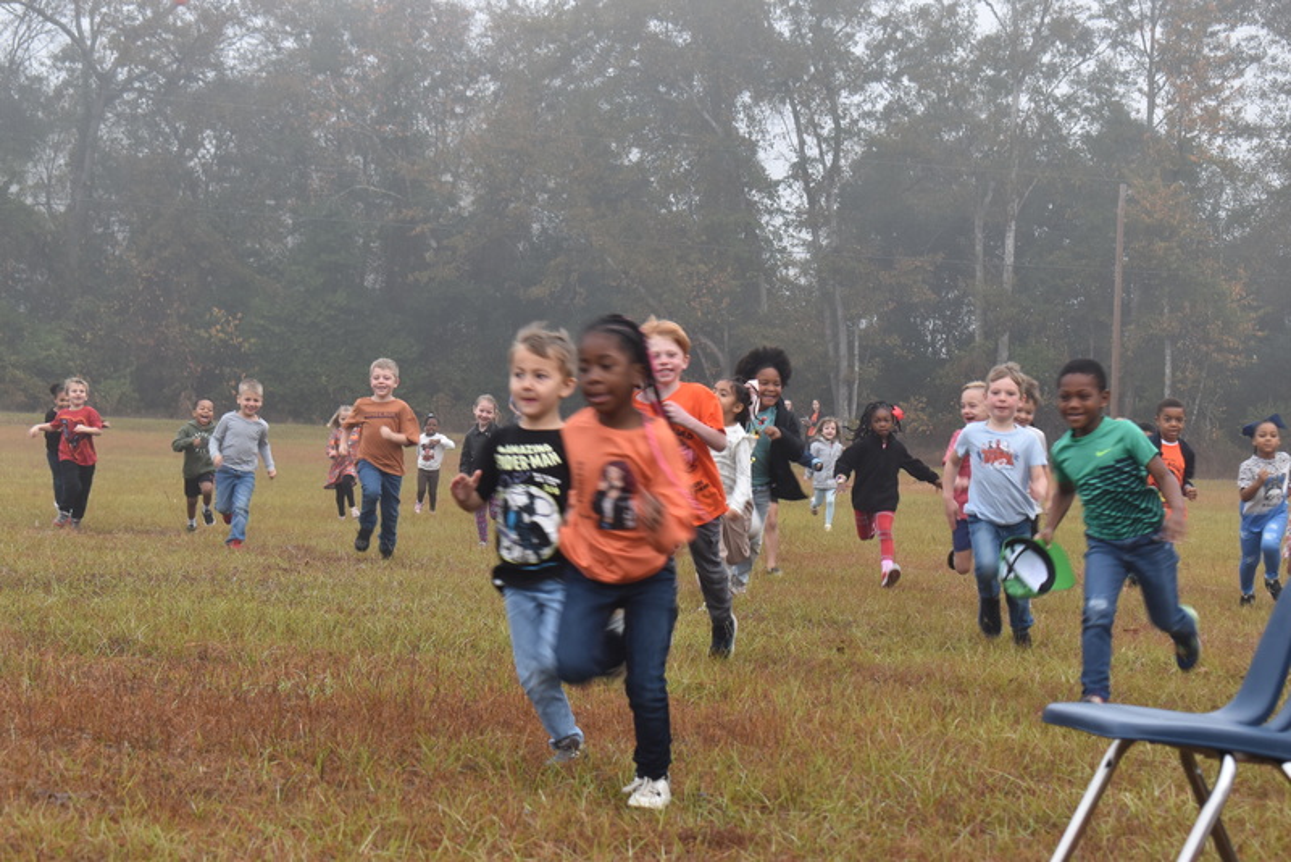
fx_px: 2959
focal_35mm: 82
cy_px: 431
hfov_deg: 24.6
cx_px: 646
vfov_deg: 16.6
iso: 360
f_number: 7.1
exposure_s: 1/100
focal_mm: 55
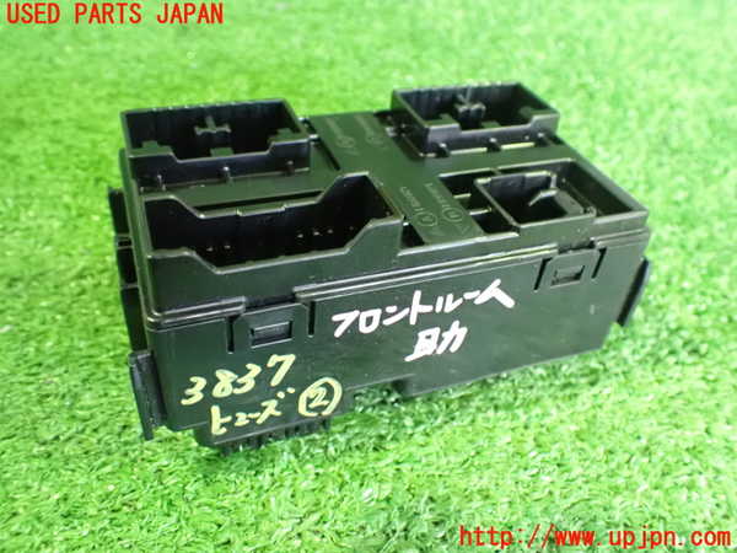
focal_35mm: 30
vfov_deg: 46.8
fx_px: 639
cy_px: 276
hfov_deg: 60.0
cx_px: 368
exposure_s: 1/20
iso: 1600
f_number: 2.3
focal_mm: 5.4
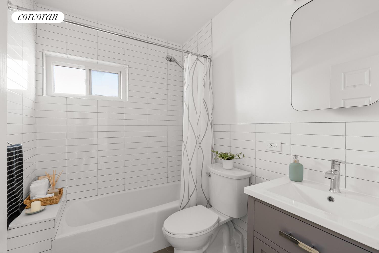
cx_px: 190
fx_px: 168
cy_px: 126
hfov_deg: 96.7
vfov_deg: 73.7
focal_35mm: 16
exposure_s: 1
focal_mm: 16
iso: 250
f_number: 11
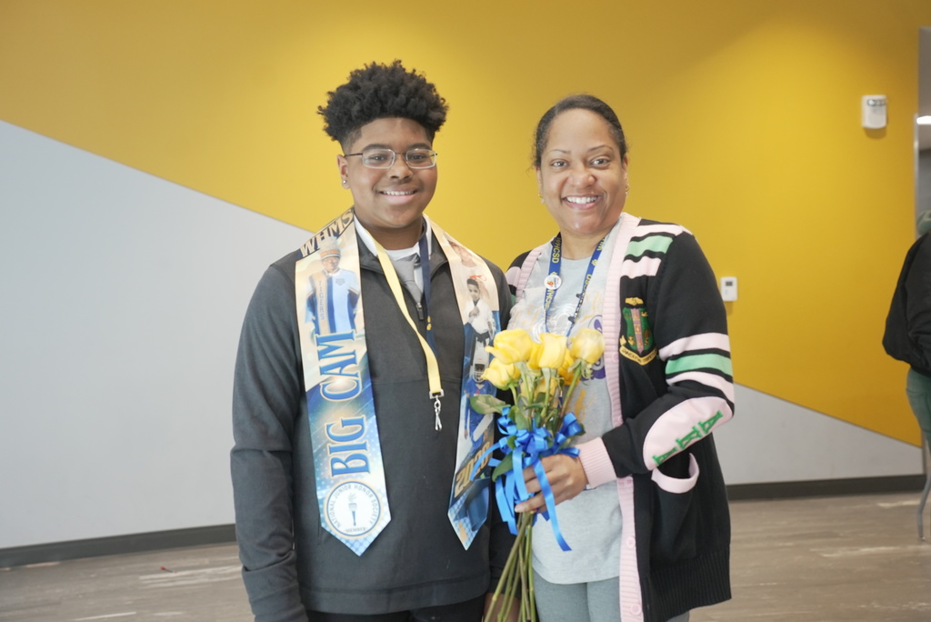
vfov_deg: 29.9
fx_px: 1164
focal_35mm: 45
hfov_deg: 43.6
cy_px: 311
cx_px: 466
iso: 2500
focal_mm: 45
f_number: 3.5
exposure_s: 1/200
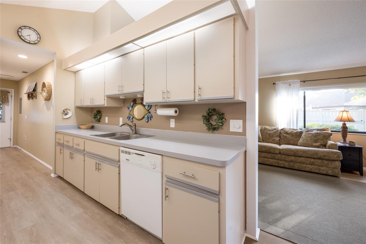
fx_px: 142
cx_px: 183
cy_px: 122
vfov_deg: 81.2
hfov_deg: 104.3
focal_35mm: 14
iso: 100
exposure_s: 1/8
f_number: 8
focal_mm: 14
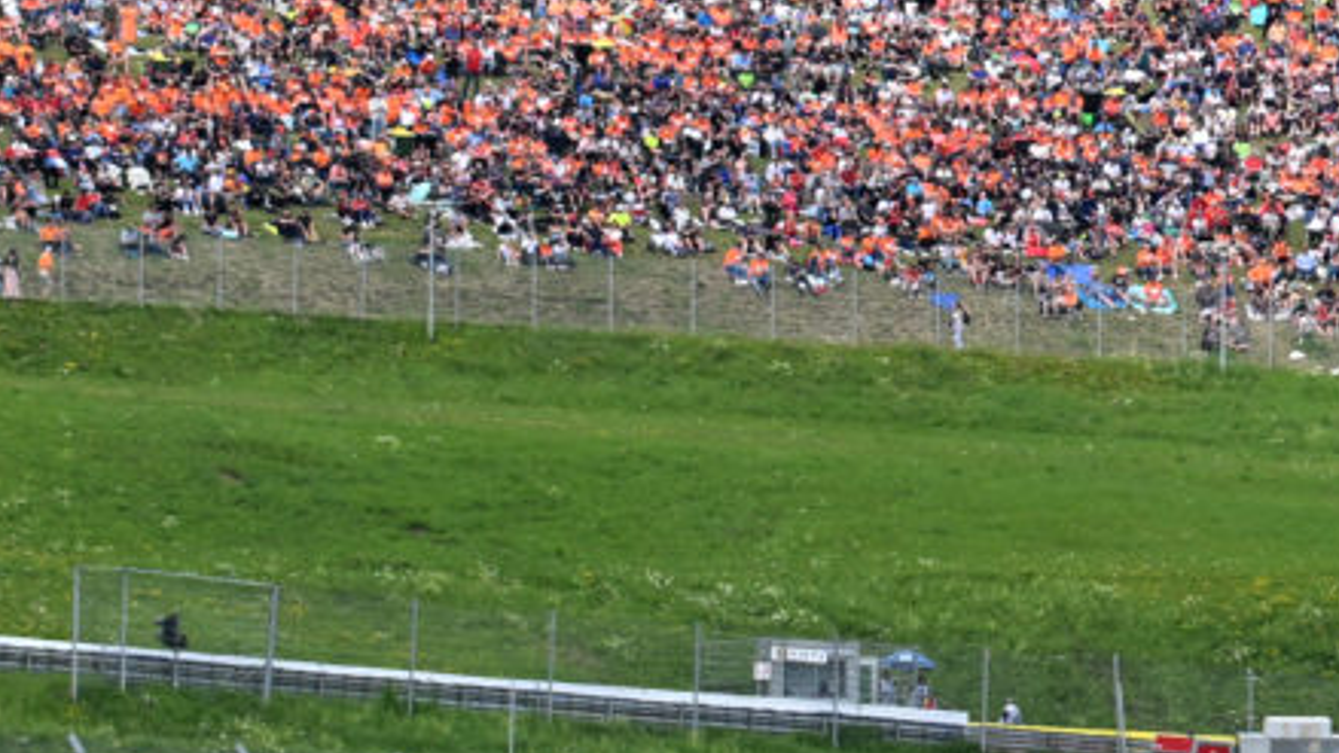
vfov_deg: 1.6
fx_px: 26488
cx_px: 3065
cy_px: -968
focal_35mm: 746
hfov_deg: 2.9
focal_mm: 122
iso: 100
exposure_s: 1/400
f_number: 5
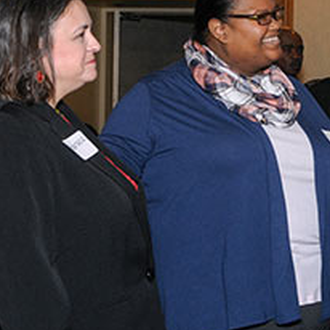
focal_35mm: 86
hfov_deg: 19.5
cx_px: 346
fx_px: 928
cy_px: 175
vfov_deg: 20.2
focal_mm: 24
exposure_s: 1/60
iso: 400
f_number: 7.1
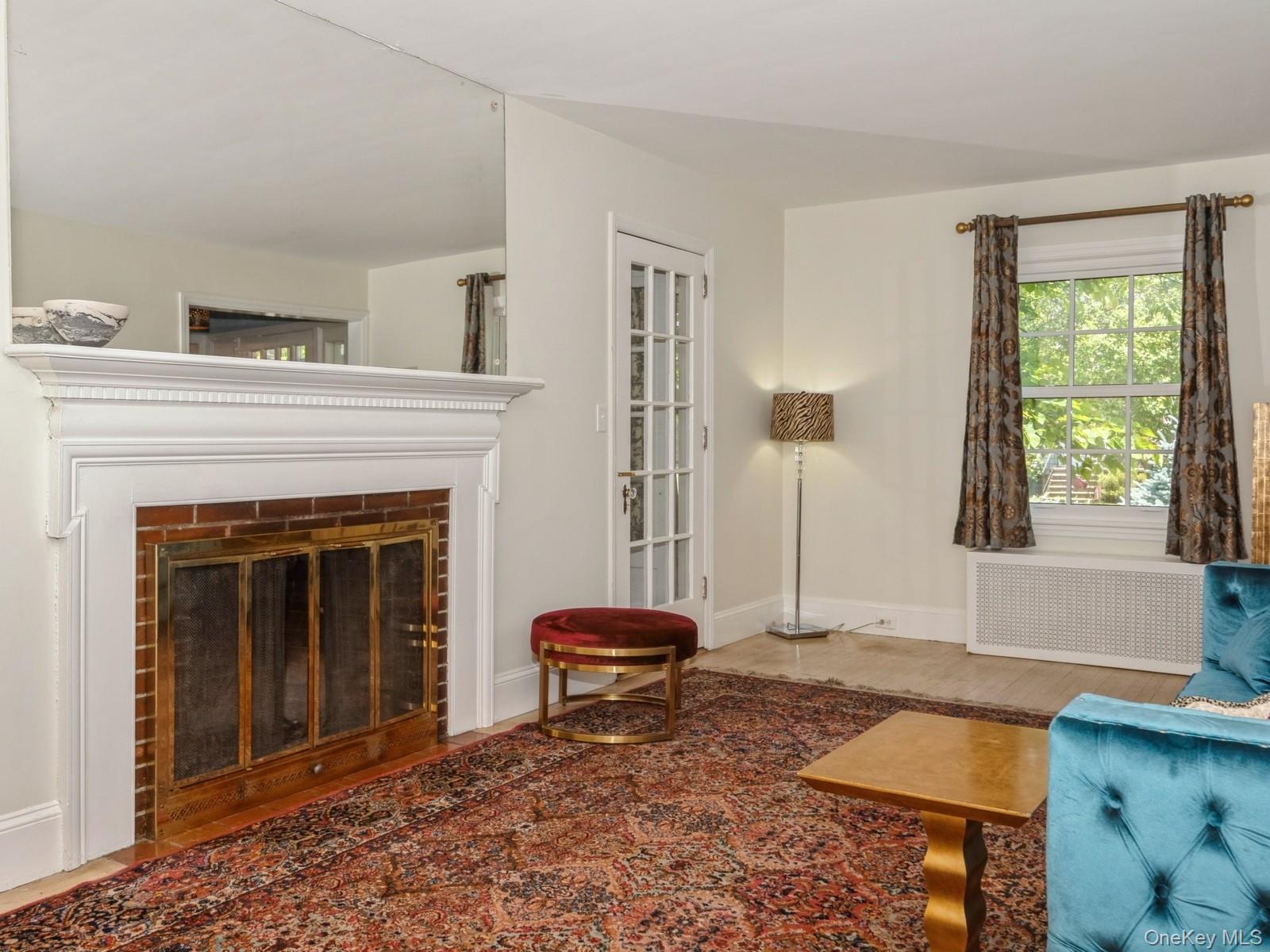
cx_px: 635
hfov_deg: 60.0
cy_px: 476
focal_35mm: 30
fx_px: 1101
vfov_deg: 46.8
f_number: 8
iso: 200
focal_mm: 15
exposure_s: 1/60
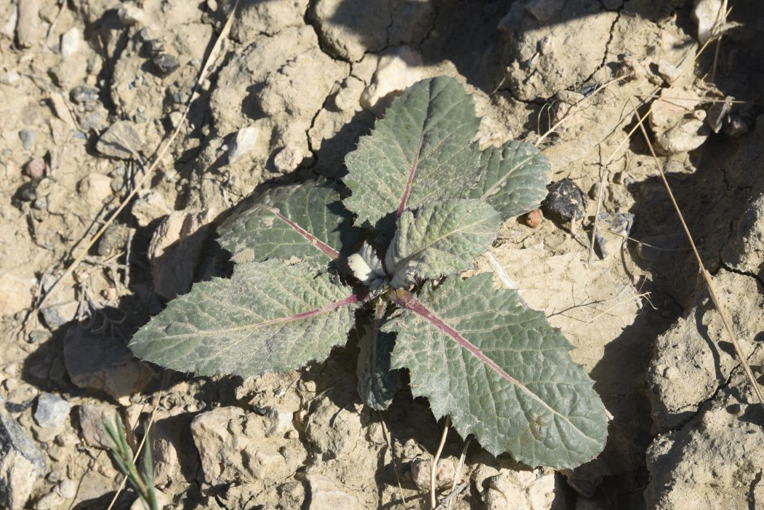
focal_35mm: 68
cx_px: 349
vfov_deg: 20.0
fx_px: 1443
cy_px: 292
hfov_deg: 29.6
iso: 125
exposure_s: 1/125
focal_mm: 55
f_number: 14
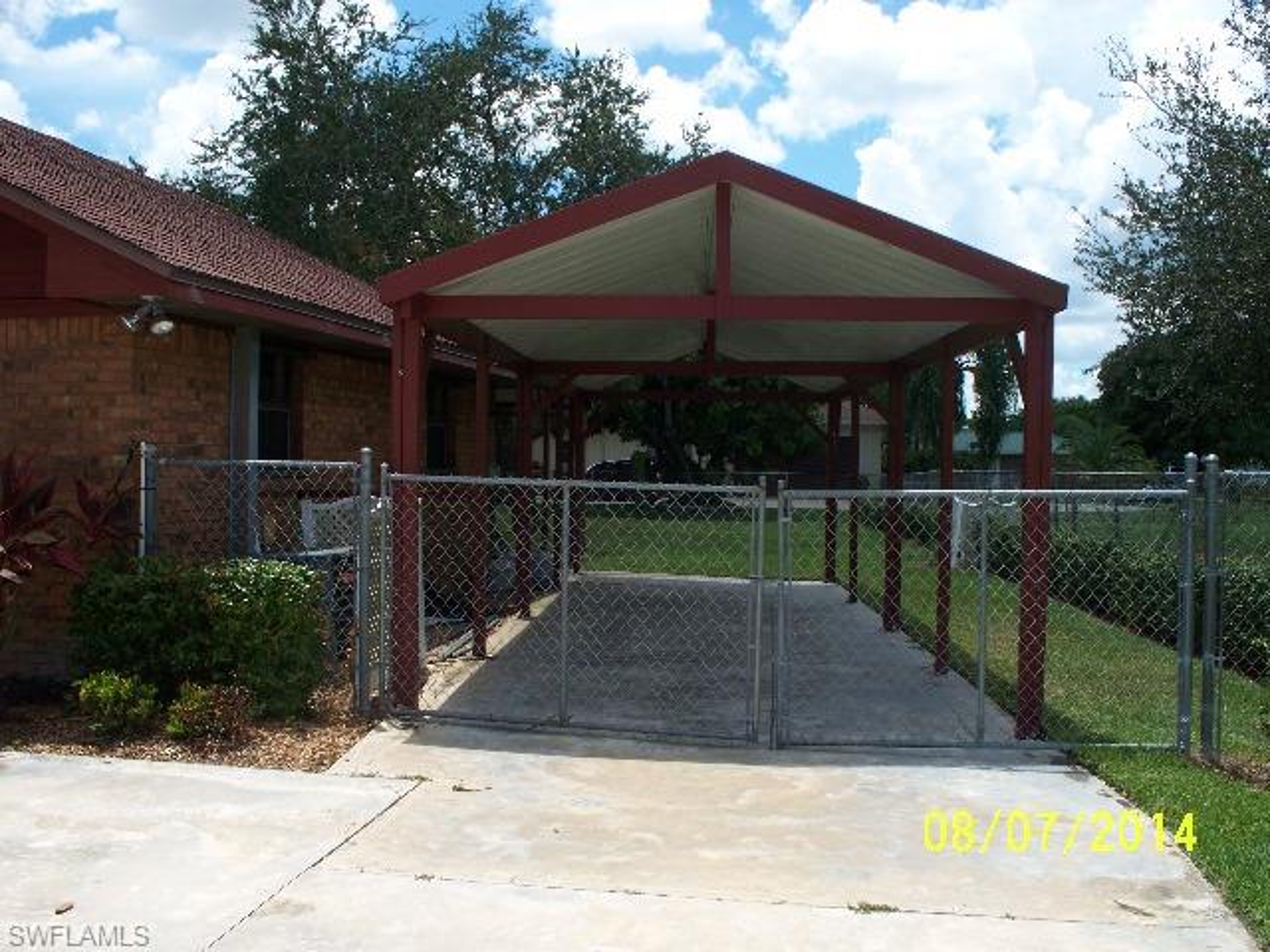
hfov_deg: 51.4
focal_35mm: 36
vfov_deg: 39.7
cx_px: 635
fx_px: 1321
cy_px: 476
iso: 64
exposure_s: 1/320
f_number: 5
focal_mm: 7.54
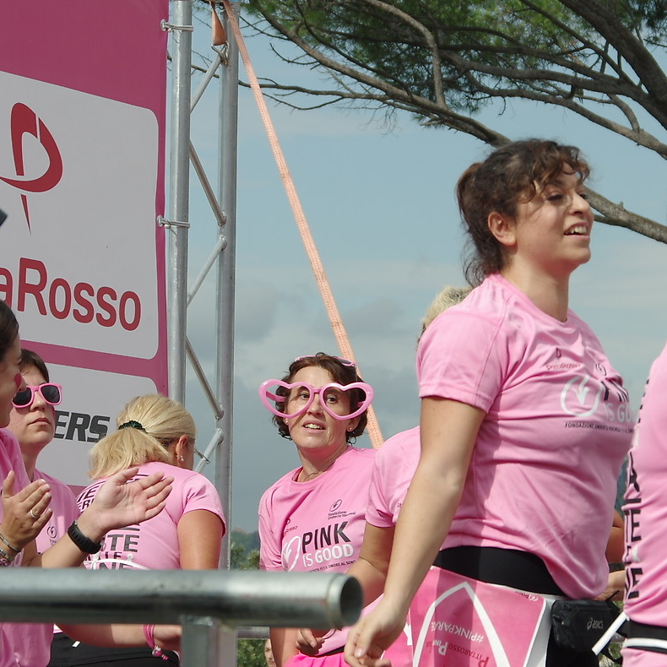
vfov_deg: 9.4
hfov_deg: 9.4
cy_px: 501
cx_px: 402
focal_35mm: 186
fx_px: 4055
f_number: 6.3
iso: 100
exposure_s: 1/500
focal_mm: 48
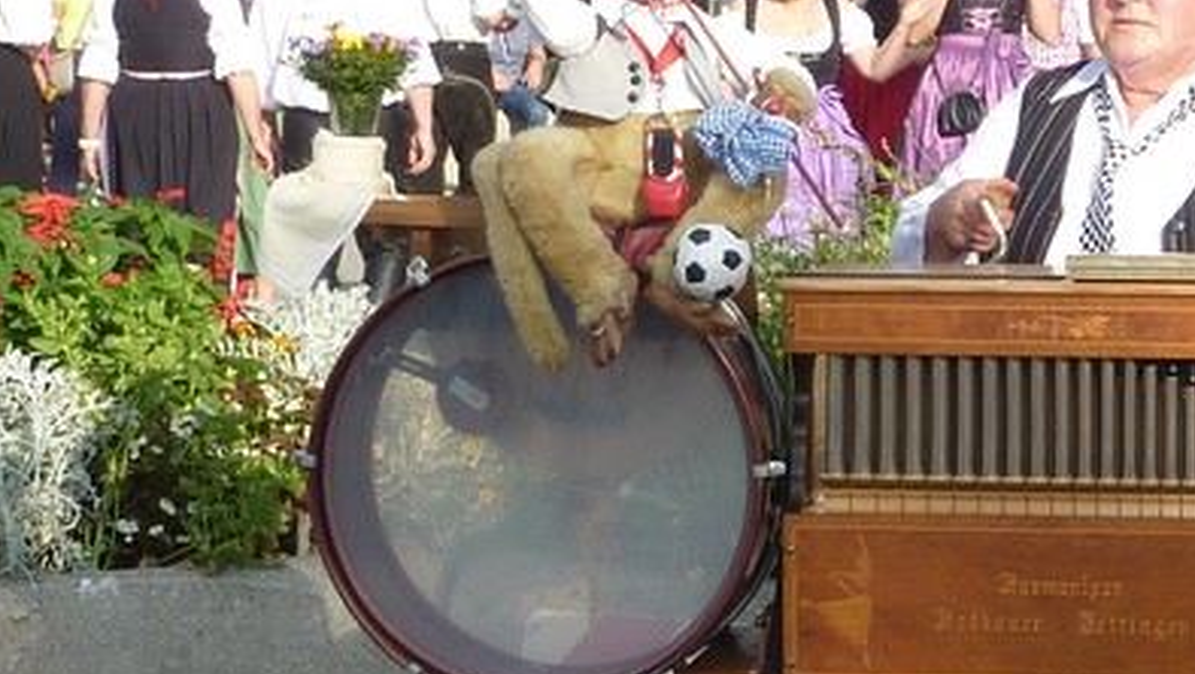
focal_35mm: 177
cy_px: 449
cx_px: 964
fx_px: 5611
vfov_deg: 6.9
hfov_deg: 12.1
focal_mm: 9.1
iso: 80
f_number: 3.9
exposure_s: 1/400
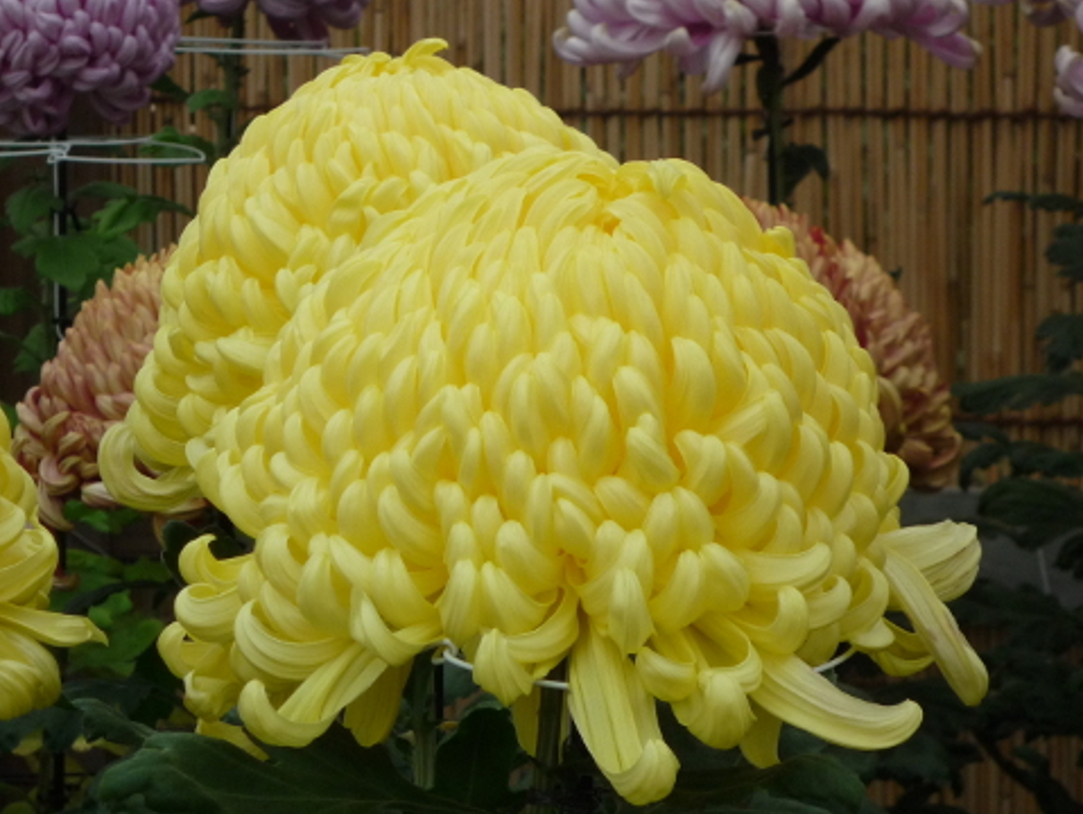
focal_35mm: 166
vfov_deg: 9.0
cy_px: 427
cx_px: 570
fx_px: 5197
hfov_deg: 11.9
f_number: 5.9
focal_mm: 22
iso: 160
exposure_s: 1/125
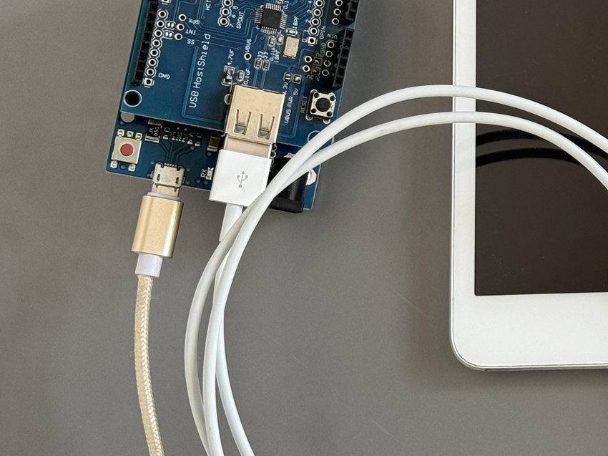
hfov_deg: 16.7
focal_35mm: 113
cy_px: 116
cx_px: 710
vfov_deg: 13.1
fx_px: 1984
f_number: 1.78
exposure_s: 1/62
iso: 100
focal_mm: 6.76
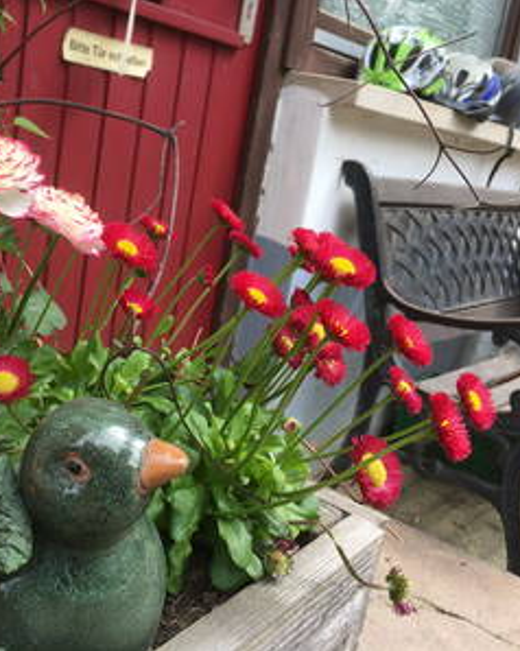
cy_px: 326
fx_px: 732
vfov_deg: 48.0
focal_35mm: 38
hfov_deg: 38.5
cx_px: 159
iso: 25
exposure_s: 1/224
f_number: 2.2
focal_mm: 4.15
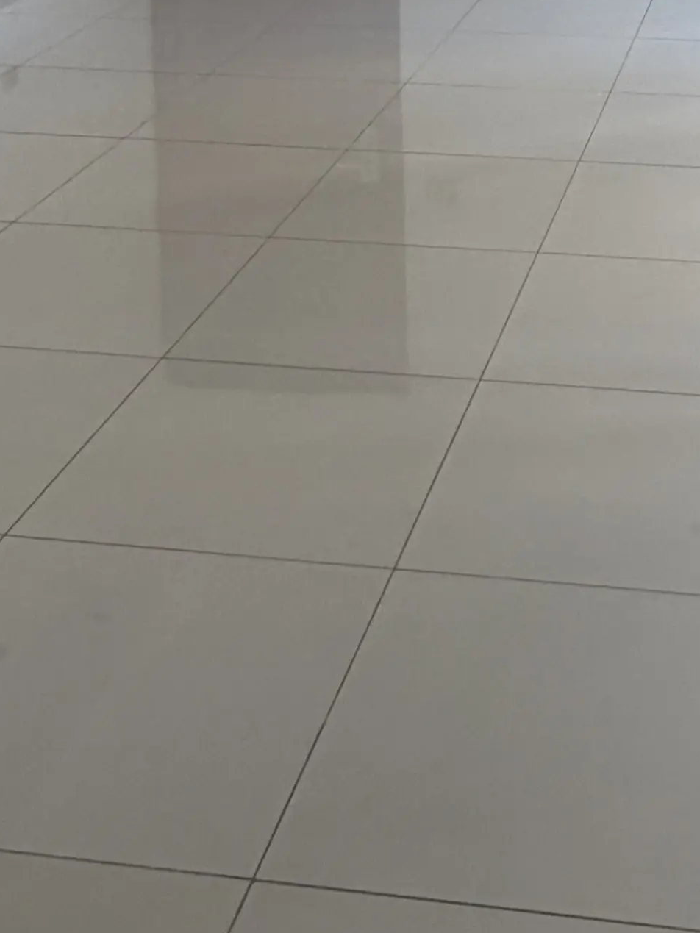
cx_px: 583
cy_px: -173
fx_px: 1698
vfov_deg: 27.3
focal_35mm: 63
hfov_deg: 22.9
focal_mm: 2.22
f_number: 2.2
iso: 100
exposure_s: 1/121
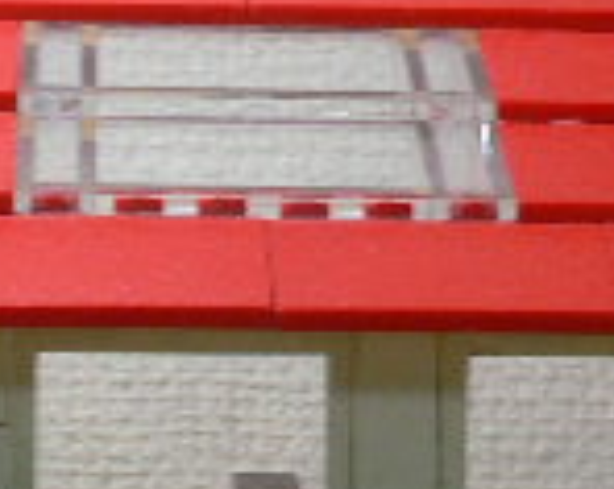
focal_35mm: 148
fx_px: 2686
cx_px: 83
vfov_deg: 10.3
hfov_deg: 13.0
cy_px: 485
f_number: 2.8
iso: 100
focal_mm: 5.8
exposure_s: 1/40
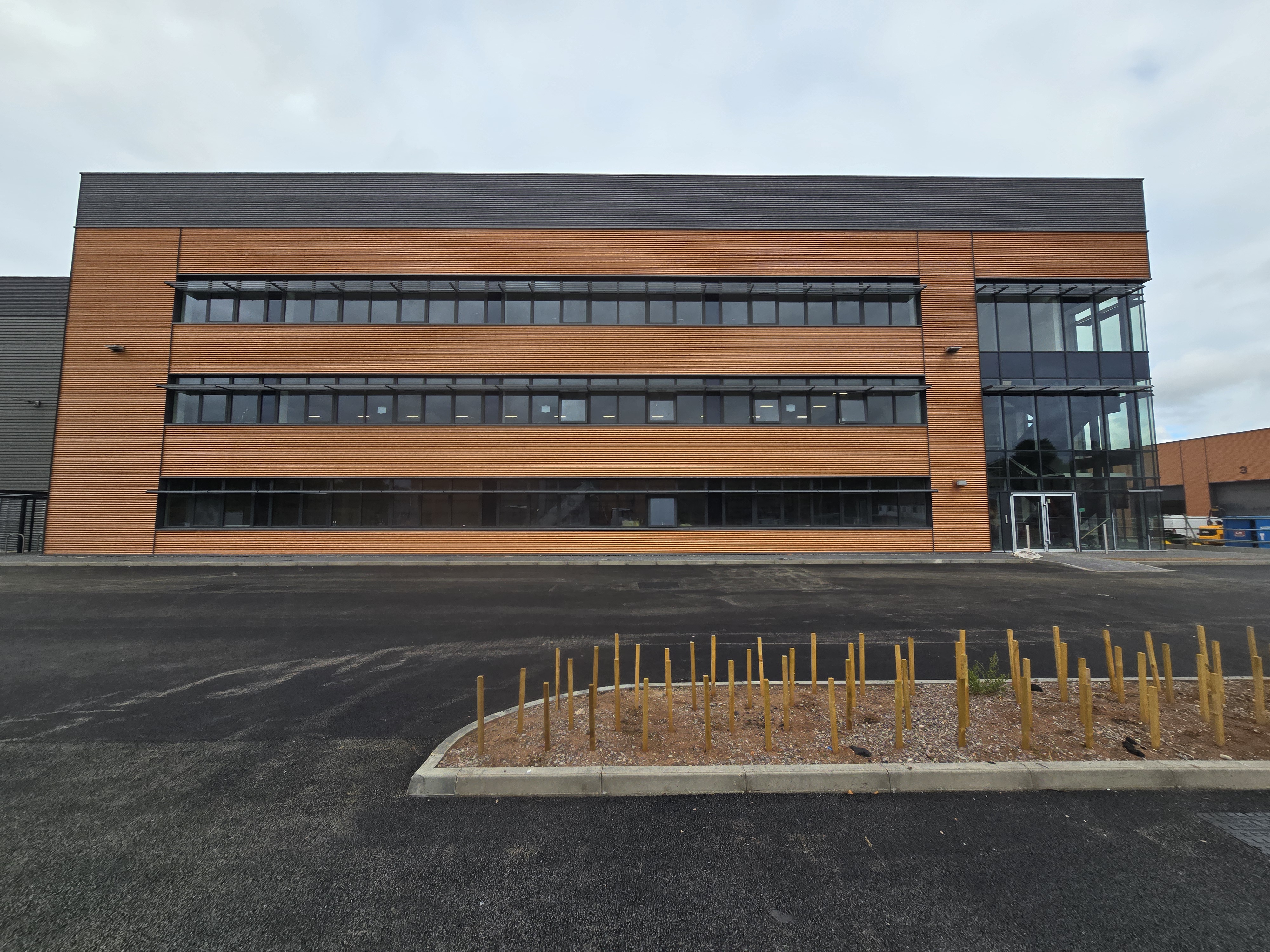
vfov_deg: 89.9
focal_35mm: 13
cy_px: 476
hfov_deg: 106.2
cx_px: 635
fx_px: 477
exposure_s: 1/1218
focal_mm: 2.2
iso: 50
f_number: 2.2
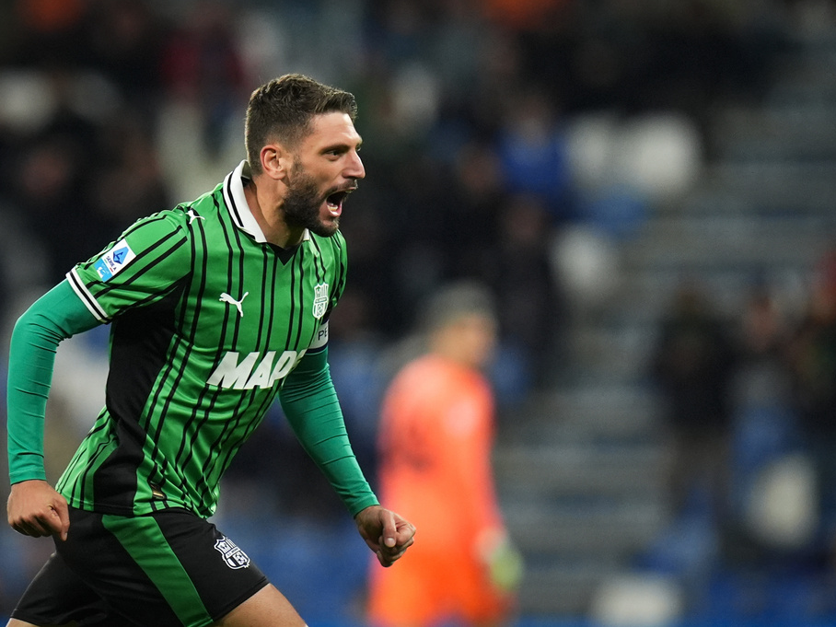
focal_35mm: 434
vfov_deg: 3.4
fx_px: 10481
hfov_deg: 4.6
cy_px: 314
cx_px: 405
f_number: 3.2
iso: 2000
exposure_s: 1/1600
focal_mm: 400
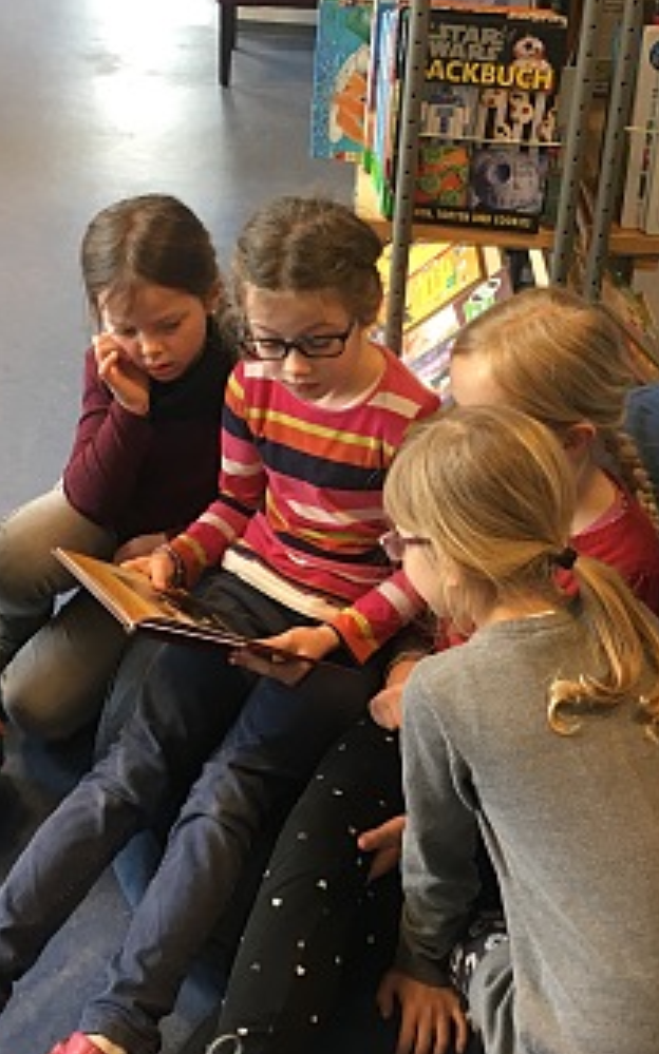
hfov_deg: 23.9
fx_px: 1552
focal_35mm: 54
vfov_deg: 37.4
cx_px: 379
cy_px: 410
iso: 80
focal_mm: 4.15
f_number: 2.2
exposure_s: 1/33
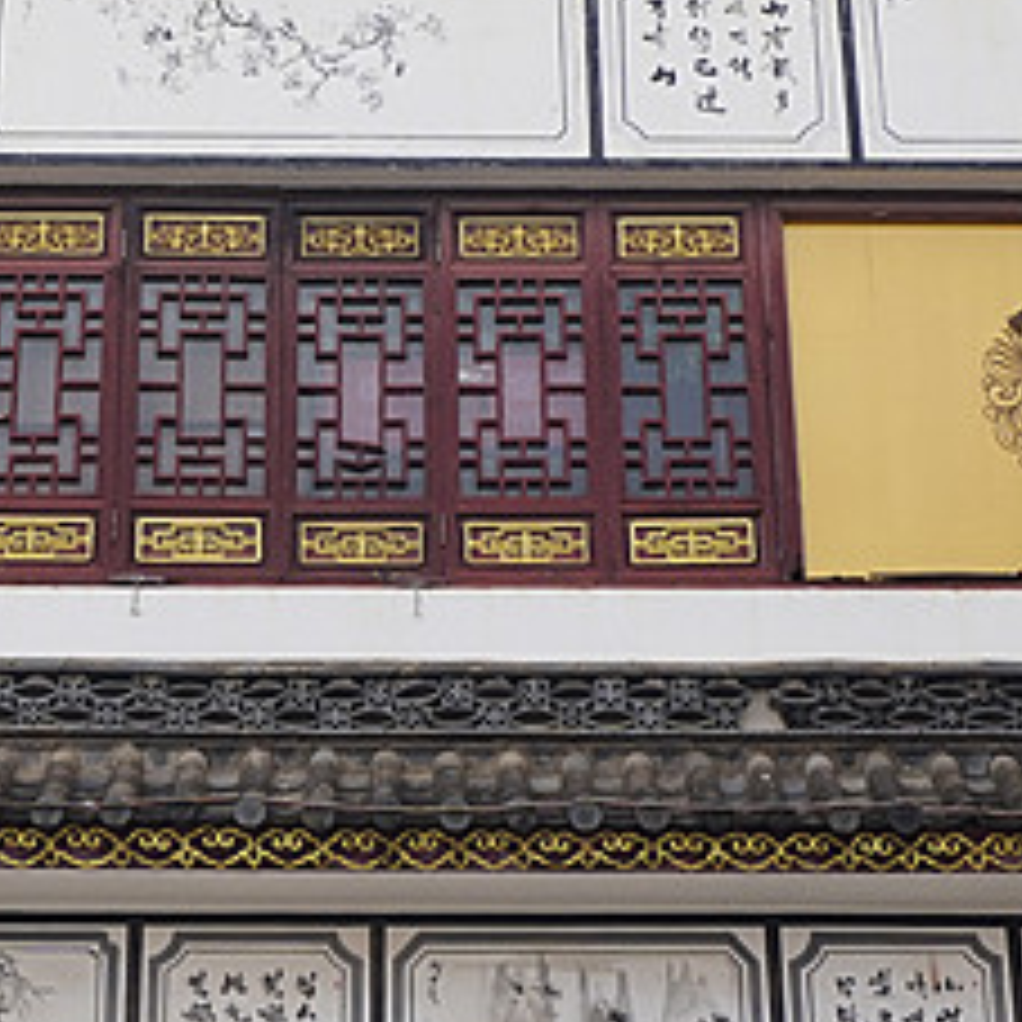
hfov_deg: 14.9
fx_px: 3908
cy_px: 196
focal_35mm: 117
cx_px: 347
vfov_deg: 14.8
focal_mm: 26
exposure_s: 1/160
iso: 320
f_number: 13
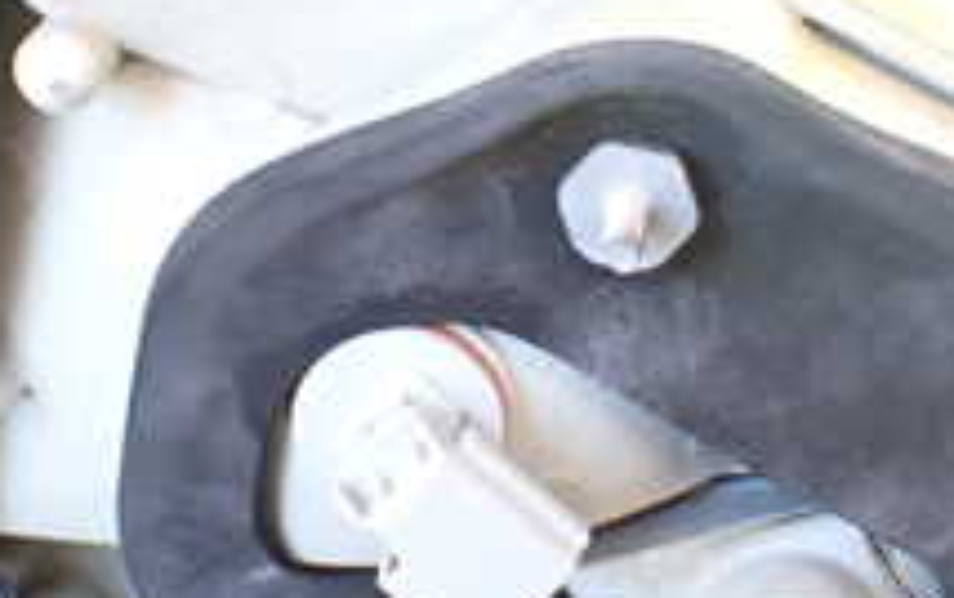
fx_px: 2315
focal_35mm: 89
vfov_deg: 14.7
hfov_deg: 23.2
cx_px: 606
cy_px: 268
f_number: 2.3
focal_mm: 5.4
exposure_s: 1/125
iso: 250
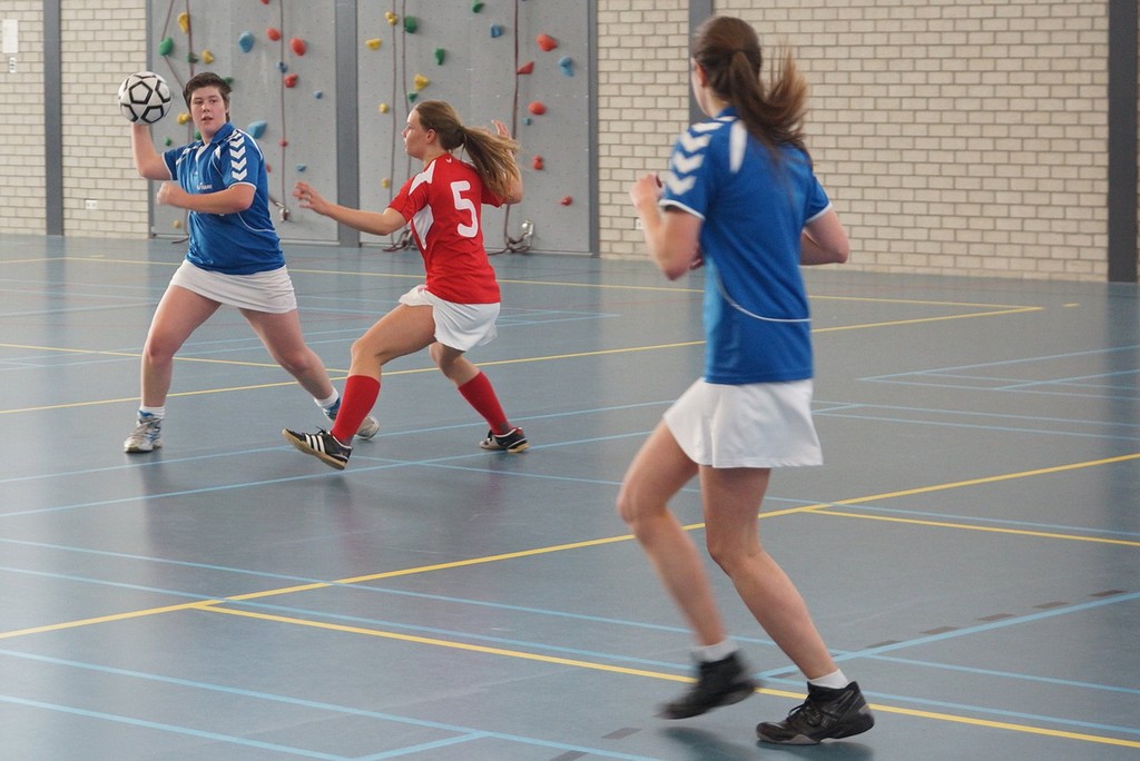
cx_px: 570
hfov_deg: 27.0
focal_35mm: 75
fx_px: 2376
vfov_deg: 18.2
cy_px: 380
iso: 640
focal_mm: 50
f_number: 3.2
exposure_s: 1/160
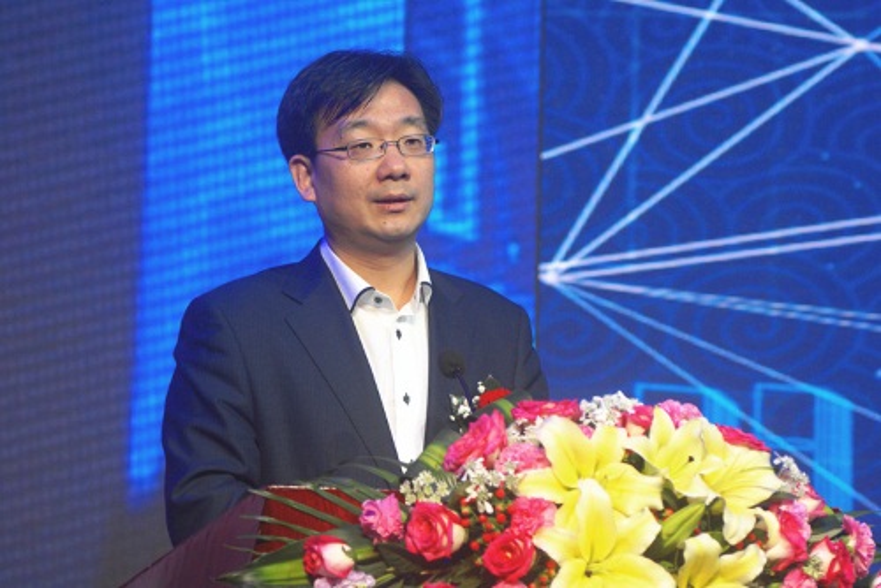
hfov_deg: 10.2
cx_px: 440
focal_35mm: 202
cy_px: 294
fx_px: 4958
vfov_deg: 6.8
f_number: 5.6
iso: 400
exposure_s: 1/80
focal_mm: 135
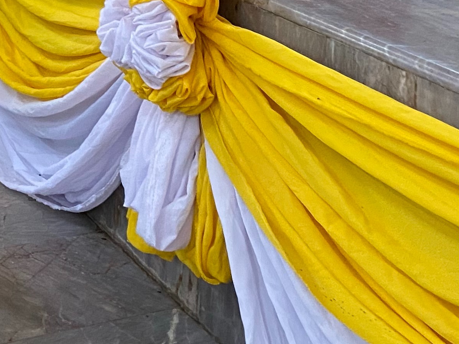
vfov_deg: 16.1
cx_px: 35
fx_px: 1167
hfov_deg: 21.7
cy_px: -67
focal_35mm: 88
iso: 320
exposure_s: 1/50
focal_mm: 4.25
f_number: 1.8
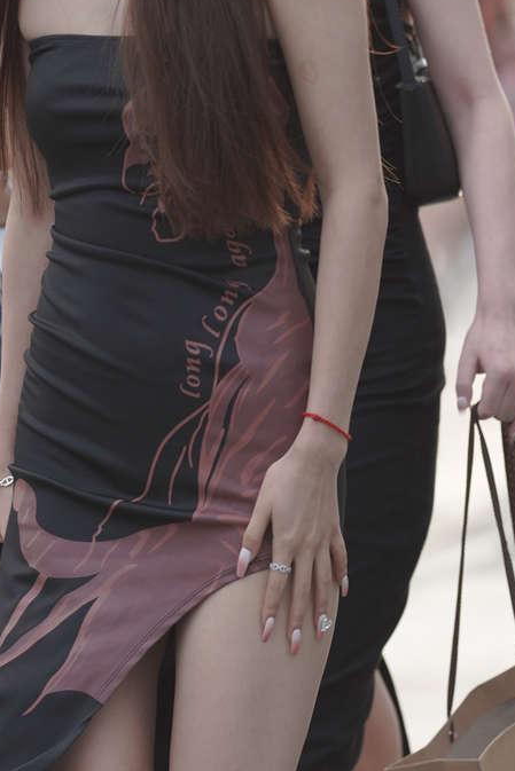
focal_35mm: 361
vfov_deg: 5.7
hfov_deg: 3.8
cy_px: 483
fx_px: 7742
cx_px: 193
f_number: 2.8
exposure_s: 1/500
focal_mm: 135
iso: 320
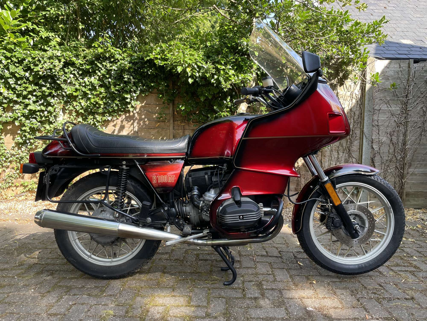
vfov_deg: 53.1
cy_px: 160
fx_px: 321
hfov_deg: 67.3
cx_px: 214
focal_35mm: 26
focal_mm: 4.2
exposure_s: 1/186
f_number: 1.6
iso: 32
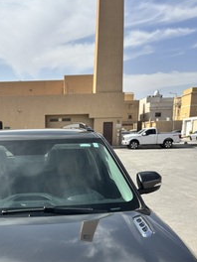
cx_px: 39
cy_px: 221
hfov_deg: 31.4
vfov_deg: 39.9
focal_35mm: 45
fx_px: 341
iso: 50
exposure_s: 1/3650
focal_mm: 5.96
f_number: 1.6
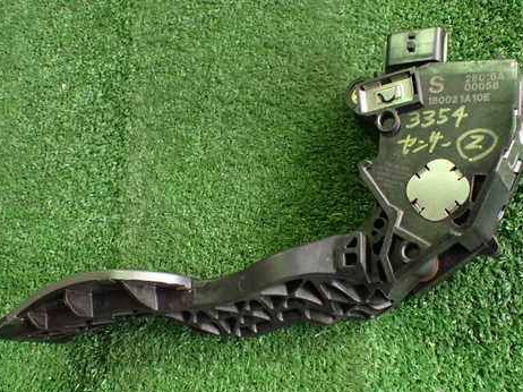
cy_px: 219
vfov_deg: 36.7
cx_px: 306
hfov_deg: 47.7
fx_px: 589
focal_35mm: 39
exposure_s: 1/125
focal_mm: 5.4
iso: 800
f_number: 2.3
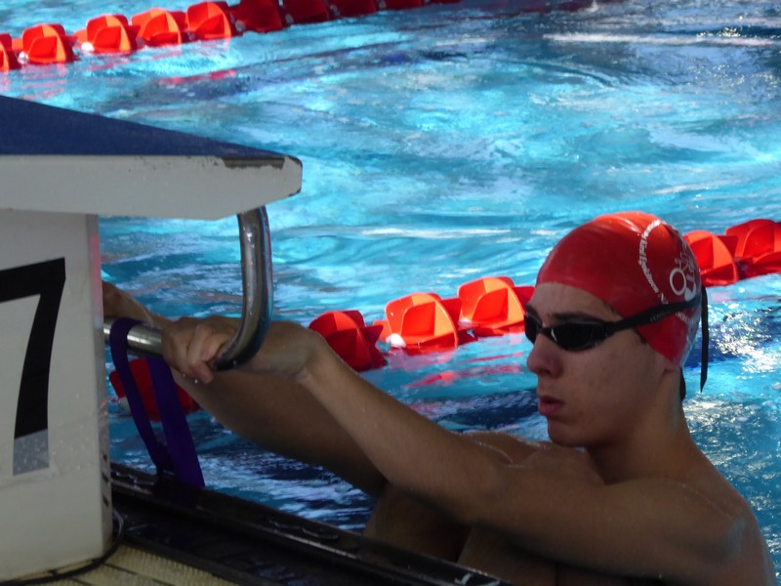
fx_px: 4174
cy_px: 293
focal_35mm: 185
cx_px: 390
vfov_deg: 8.0
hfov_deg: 10.7
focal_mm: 33.2
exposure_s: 1/80
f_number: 5.6
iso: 320
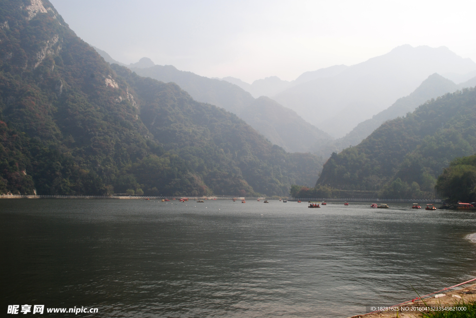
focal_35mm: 39
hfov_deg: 49.5
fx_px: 516
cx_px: 238
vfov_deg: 34.3
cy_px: 159
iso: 160
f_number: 10
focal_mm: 26
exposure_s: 1/250
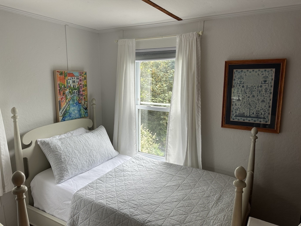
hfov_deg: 71.6
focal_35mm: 24
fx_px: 209
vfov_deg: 56.8
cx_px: 150
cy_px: 113
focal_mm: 6.86
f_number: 1.78
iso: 100
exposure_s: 1/120
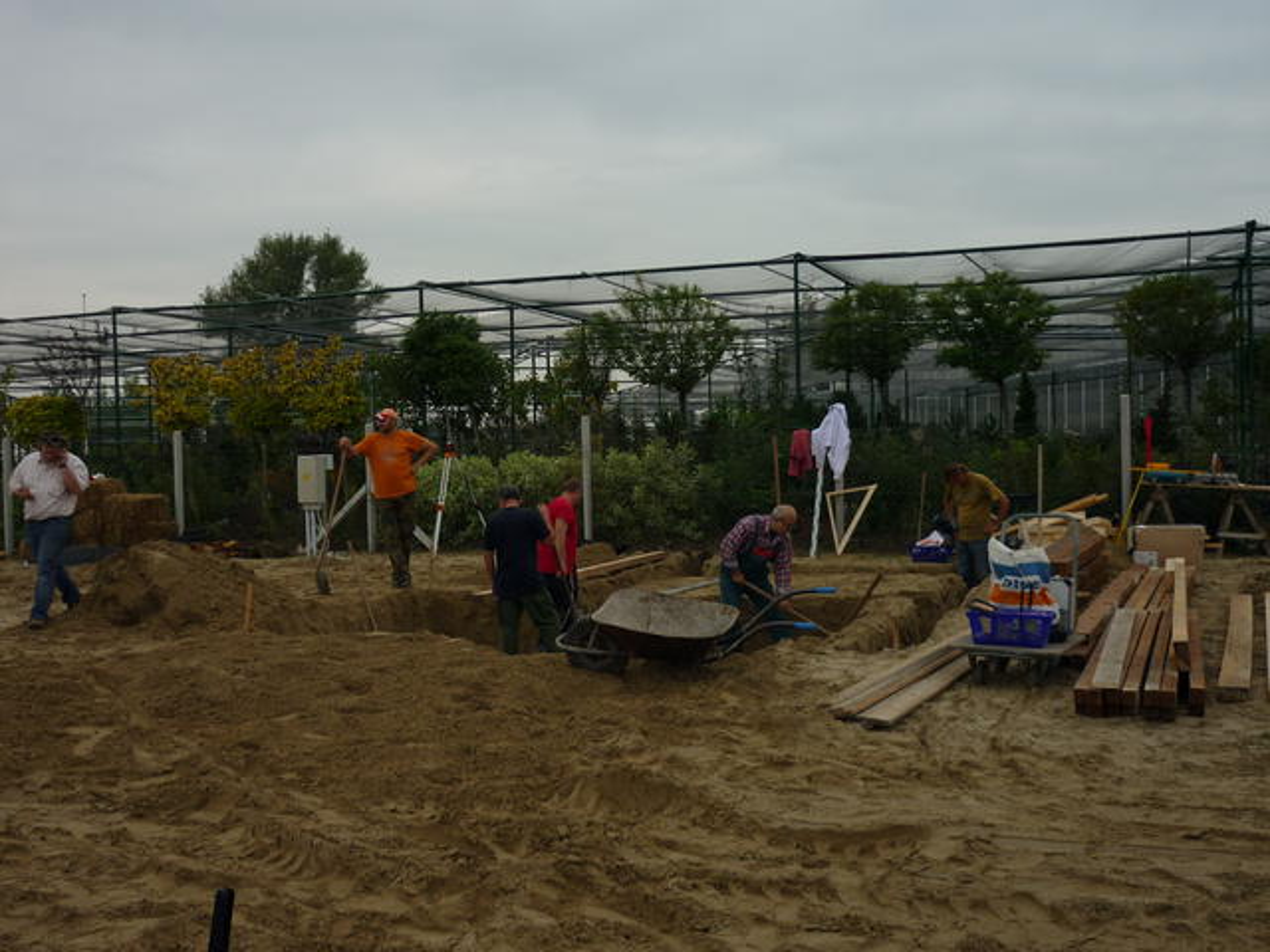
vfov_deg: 36.8
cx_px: 635
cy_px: 476
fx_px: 1431
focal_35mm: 39
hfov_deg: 47.9
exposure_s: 1/1000
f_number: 3
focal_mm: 6.4
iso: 80
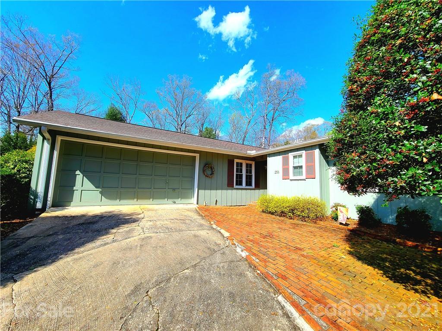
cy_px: 166
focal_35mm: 13
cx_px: 221
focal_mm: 2.2
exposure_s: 1/1250
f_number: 2.2
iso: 50
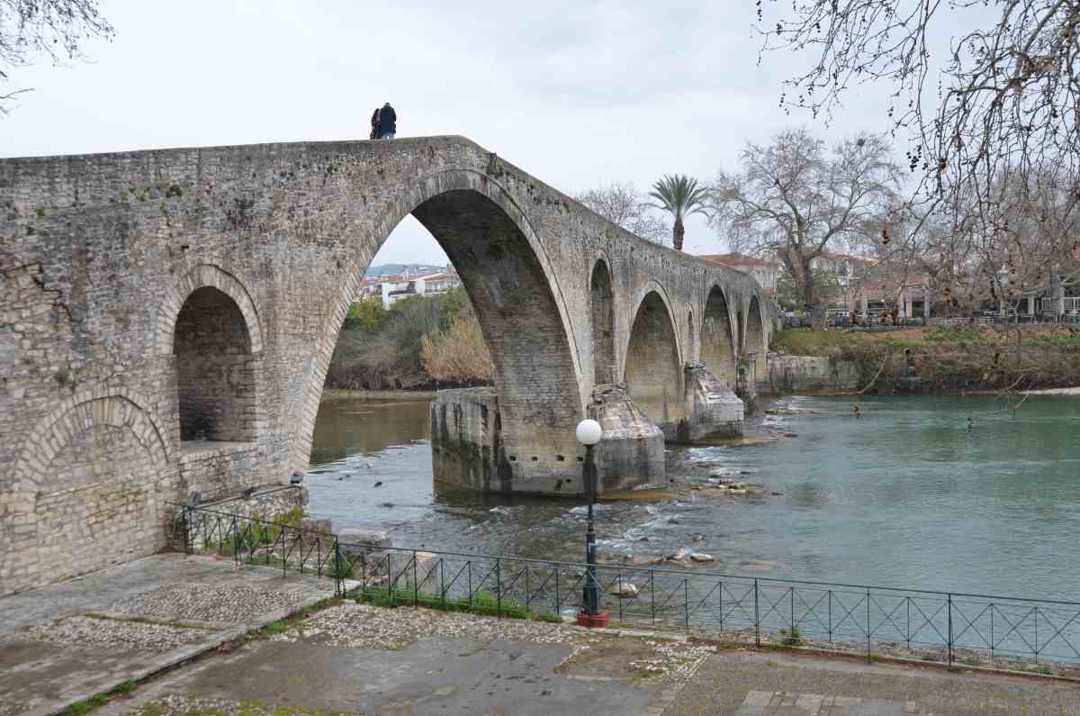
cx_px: 540
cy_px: 358
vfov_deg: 35.3
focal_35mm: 38
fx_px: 1123
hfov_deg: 51.4
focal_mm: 25
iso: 200
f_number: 6.3
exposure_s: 1/160
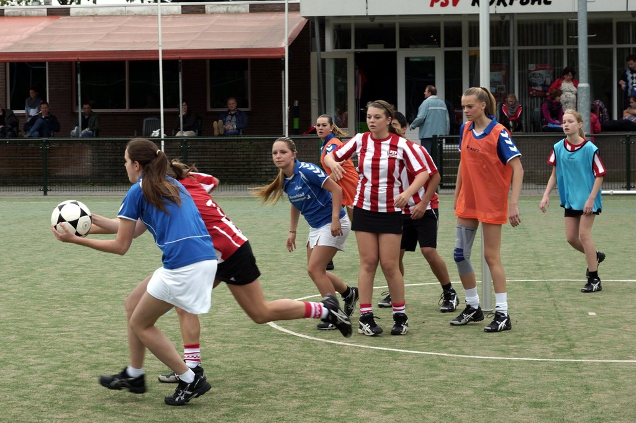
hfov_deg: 27.0
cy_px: 212
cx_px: 318
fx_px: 1324
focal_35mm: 75
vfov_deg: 18.2
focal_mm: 50
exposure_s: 1/320
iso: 100
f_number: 4.5
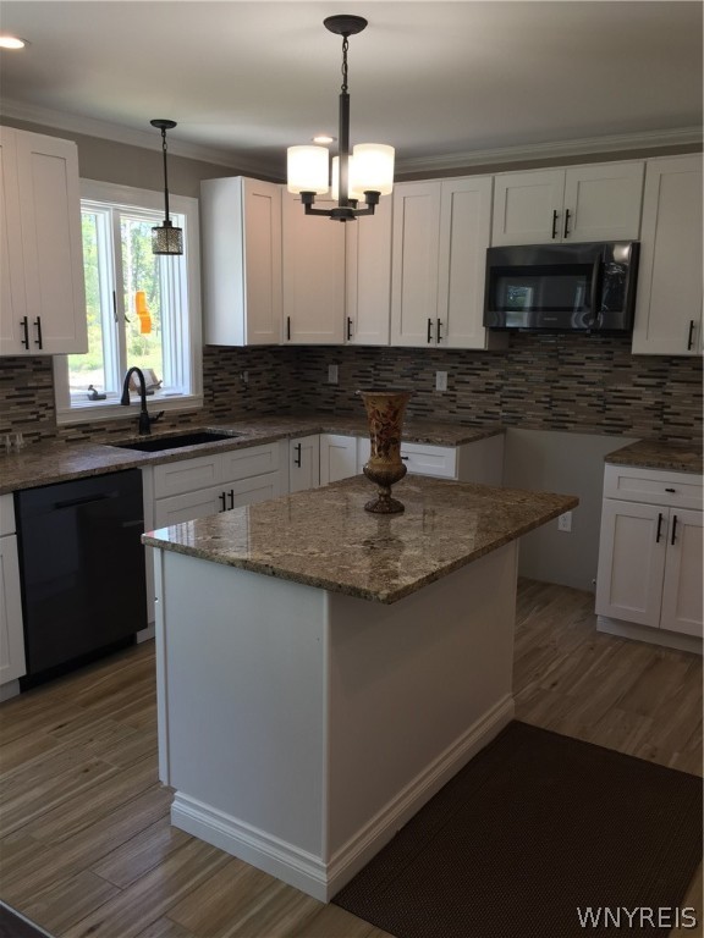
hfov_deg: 48.2
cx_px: 352
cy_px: 469
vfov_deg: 61.7
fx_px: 786
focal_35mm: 29
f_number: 2.2
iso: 32
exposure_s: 1/60
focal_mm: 4.15
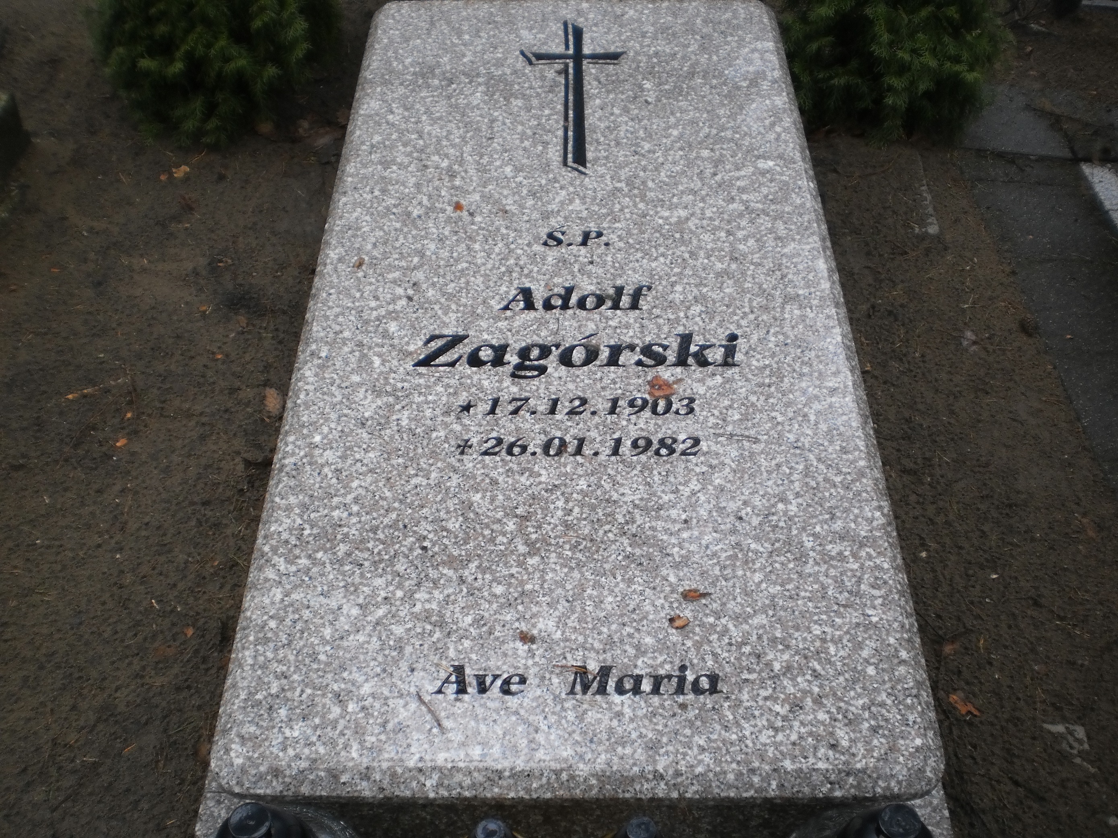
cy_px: 419
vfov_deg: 39.7
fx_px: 1163
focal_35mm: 36
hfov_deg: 51.4
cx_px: 559
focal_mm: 6.3
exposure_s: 1/30
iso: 125
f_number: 3.1
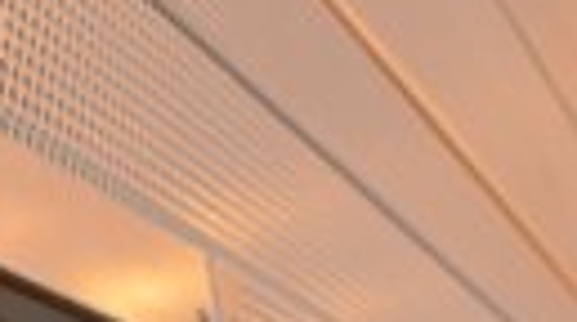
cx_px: 340
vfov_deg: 8.5
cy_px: 657
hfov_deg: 16.0
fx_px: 2046
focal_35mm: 134
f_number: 5.6
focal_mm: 22
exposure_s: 1/125
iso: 400
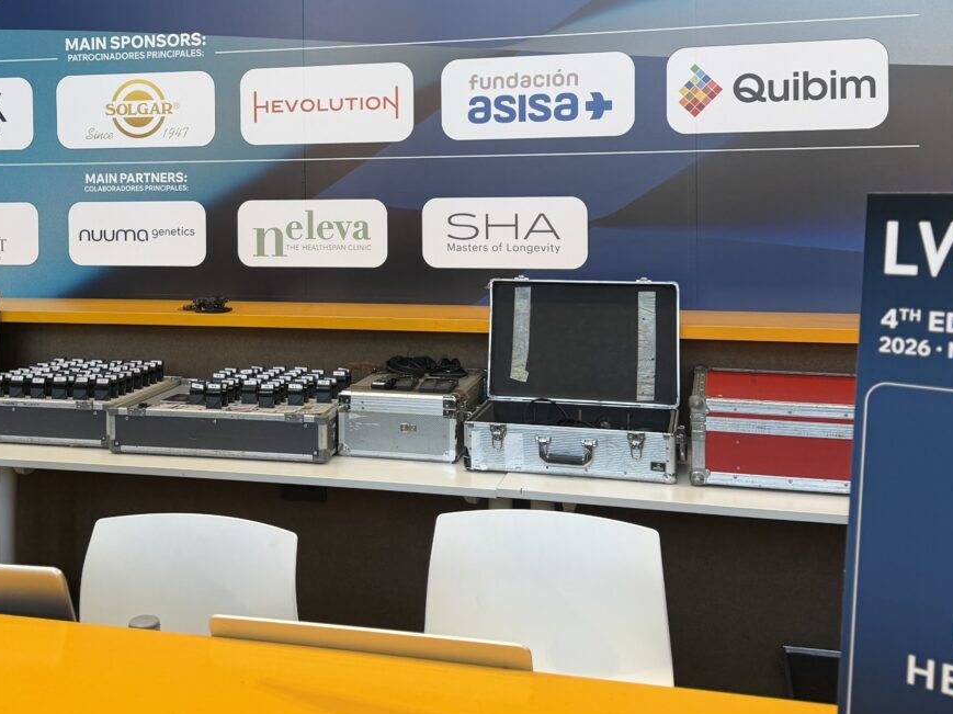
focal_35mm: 42
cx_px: 365
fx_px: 1156
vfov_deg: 33.8
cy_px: 202
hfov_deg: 44.5
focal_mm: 6.76
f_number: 1.78
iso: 100
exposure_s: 1/120
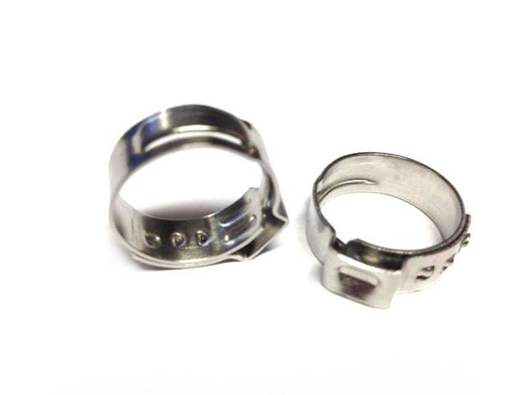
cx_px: 264
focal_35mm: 33
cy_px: 198
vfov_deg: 42.9
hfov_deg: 55.4
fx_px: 502
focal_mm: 4.13
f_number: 2.4
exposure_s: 1/20
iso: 50
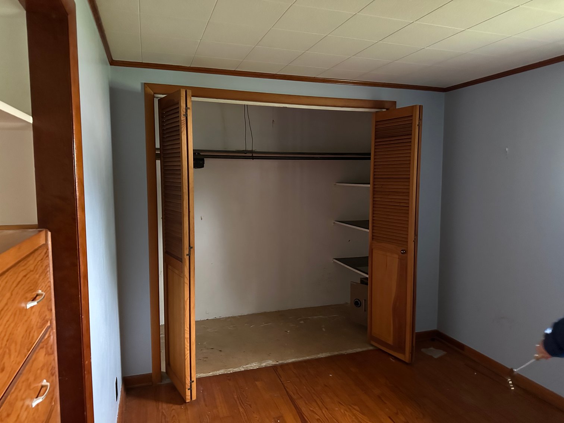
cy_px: 212
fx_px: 391
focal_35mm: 24
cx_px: 282
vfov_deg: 56.8
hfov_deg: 71.6
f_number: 1.78
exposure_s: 1/30
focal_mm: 6.86
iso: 1250
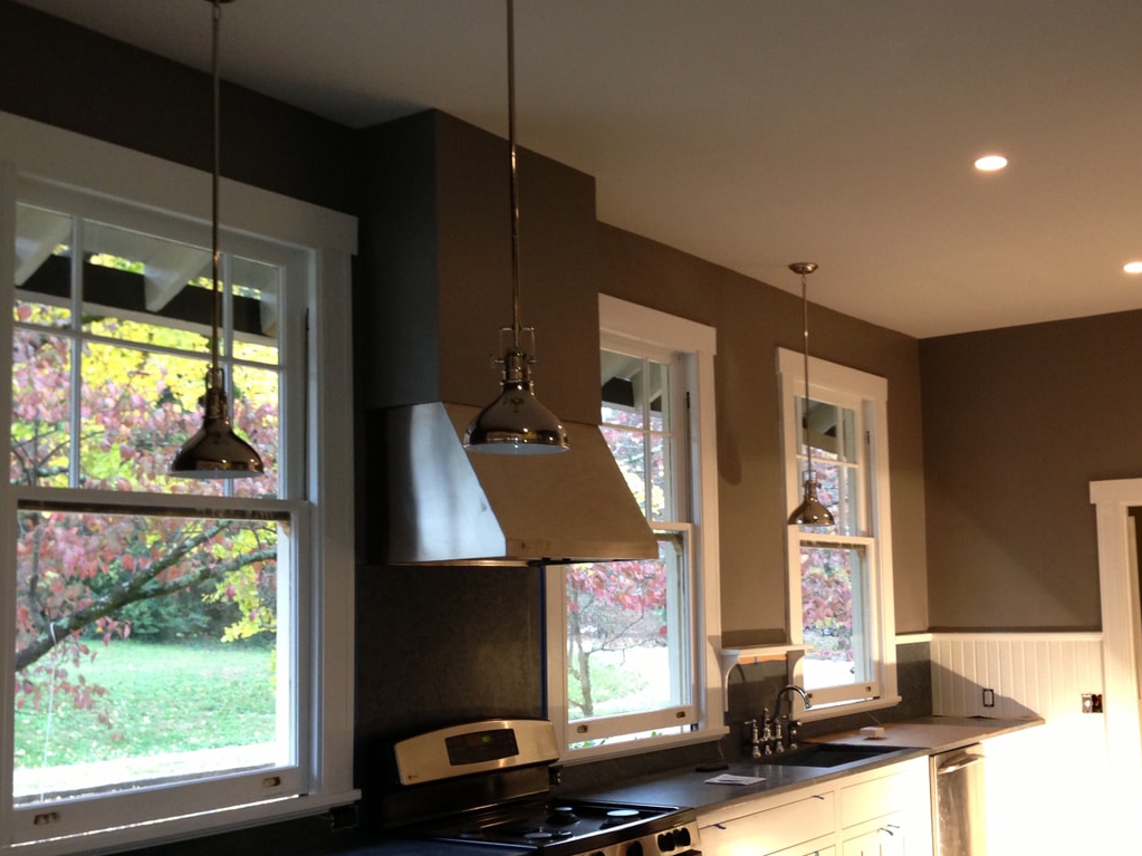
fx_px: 1418
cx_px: 694
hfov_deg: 43.6
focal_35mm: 43
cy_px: 477
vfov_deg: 33.6
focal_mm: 4.13
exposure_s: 1/20
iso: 125
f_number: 2.4
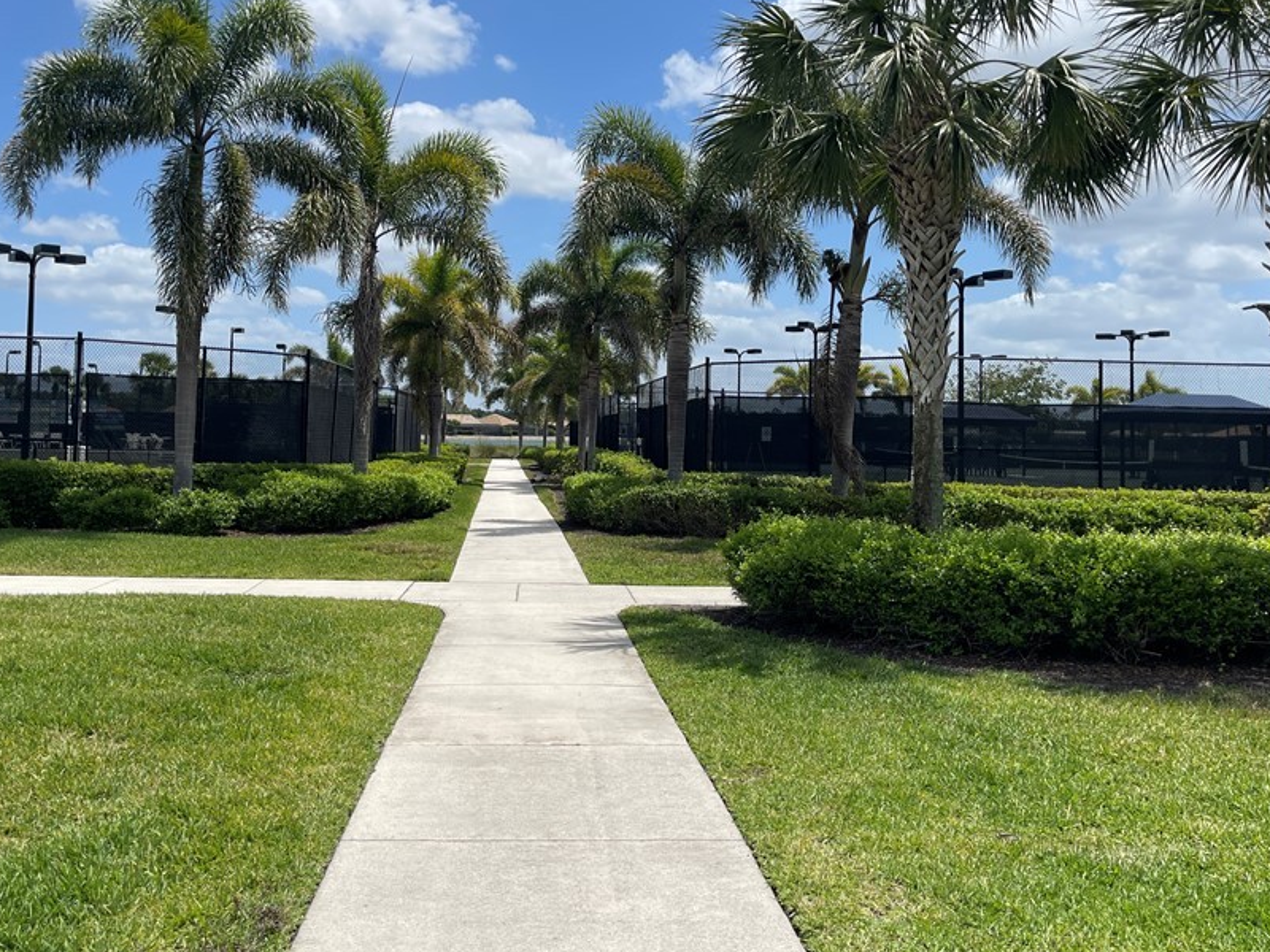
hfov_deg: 56.8
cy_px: 354
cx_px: 595
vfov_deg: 43.8
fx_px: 1174
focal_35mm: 32
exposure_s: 1/5917
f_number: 1.6
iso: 32
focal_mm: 5.1
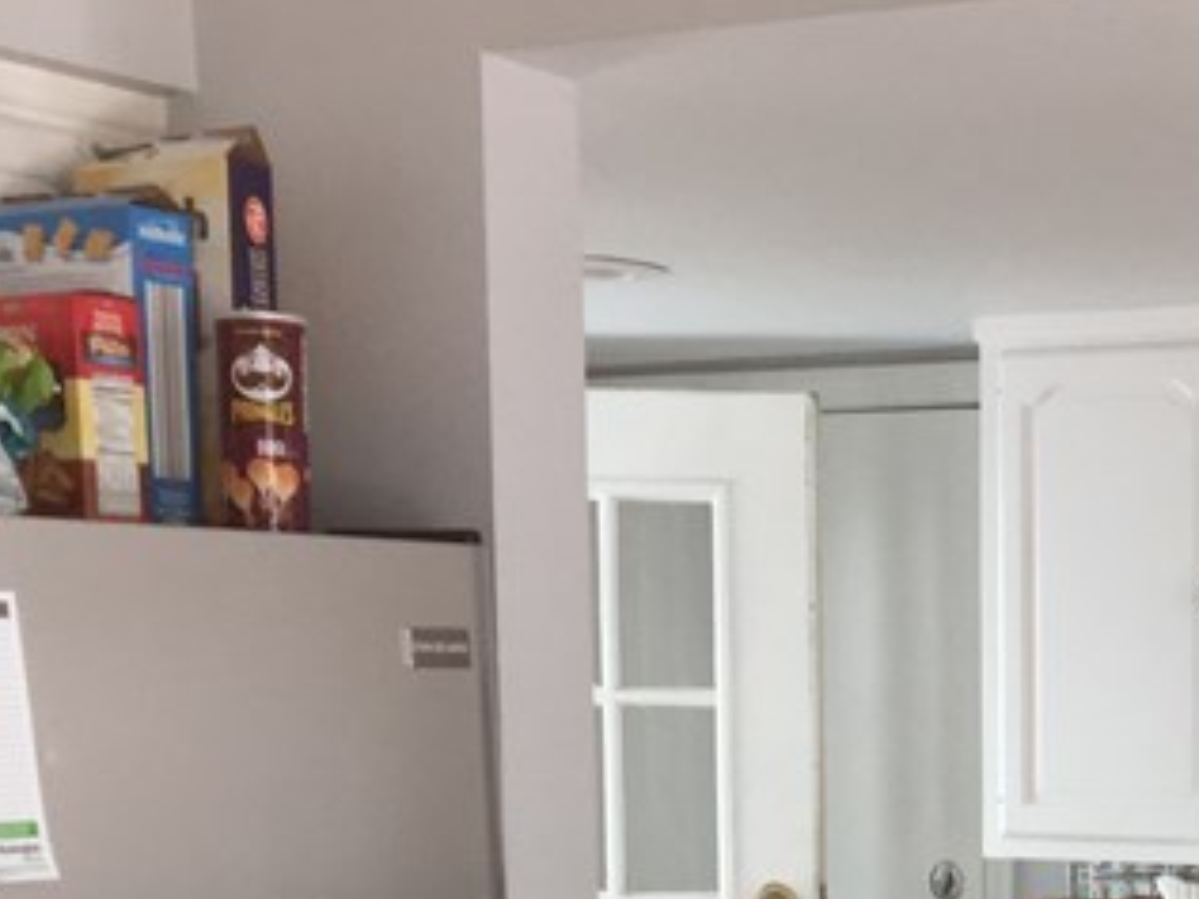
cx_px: 1313
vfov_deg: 14.9
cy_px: 1229
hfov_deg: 20.0
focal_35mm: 94
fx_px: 3256
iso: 40
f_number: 2.2
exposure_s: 1/30
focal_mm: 4.15
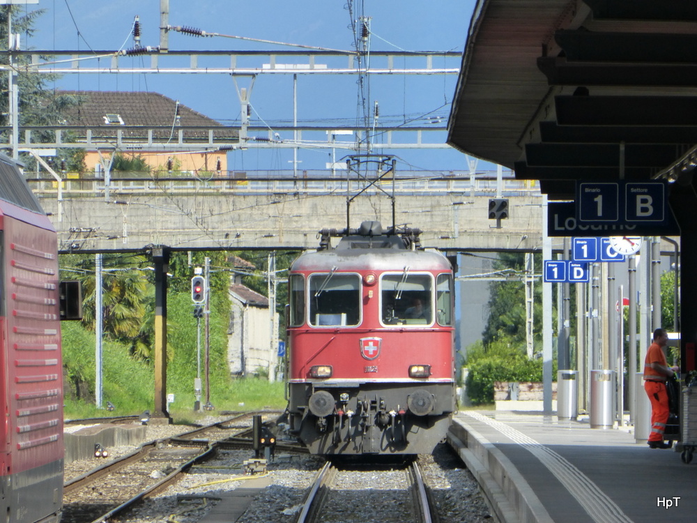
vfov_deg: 2.8
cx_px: 348
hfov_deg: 3.8
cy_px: 262
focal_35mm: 528
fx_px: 10631
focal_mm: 86
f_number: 6.4
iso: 160
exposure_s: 1/250
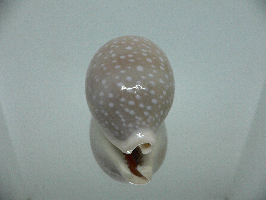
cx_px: 133
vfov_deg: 40.7
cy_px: 100
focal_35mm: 35
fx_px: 269
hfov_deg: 52.6
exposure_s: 1/60
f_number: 2.8
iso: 200
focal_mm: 4.6
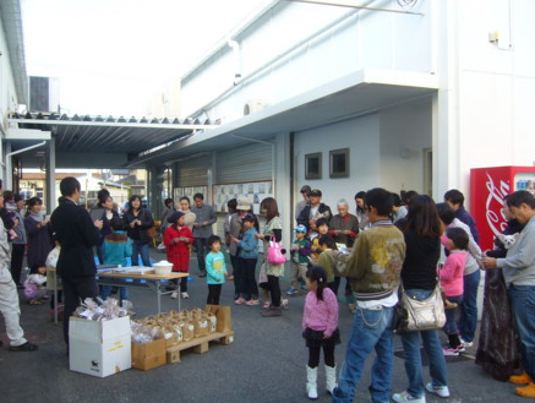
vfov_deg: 39.7
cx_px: 262
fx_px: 557
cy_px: 205
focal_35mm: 36
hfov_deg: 51.3
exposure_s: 1/125
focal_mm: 5.8
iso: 80
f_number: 2.8
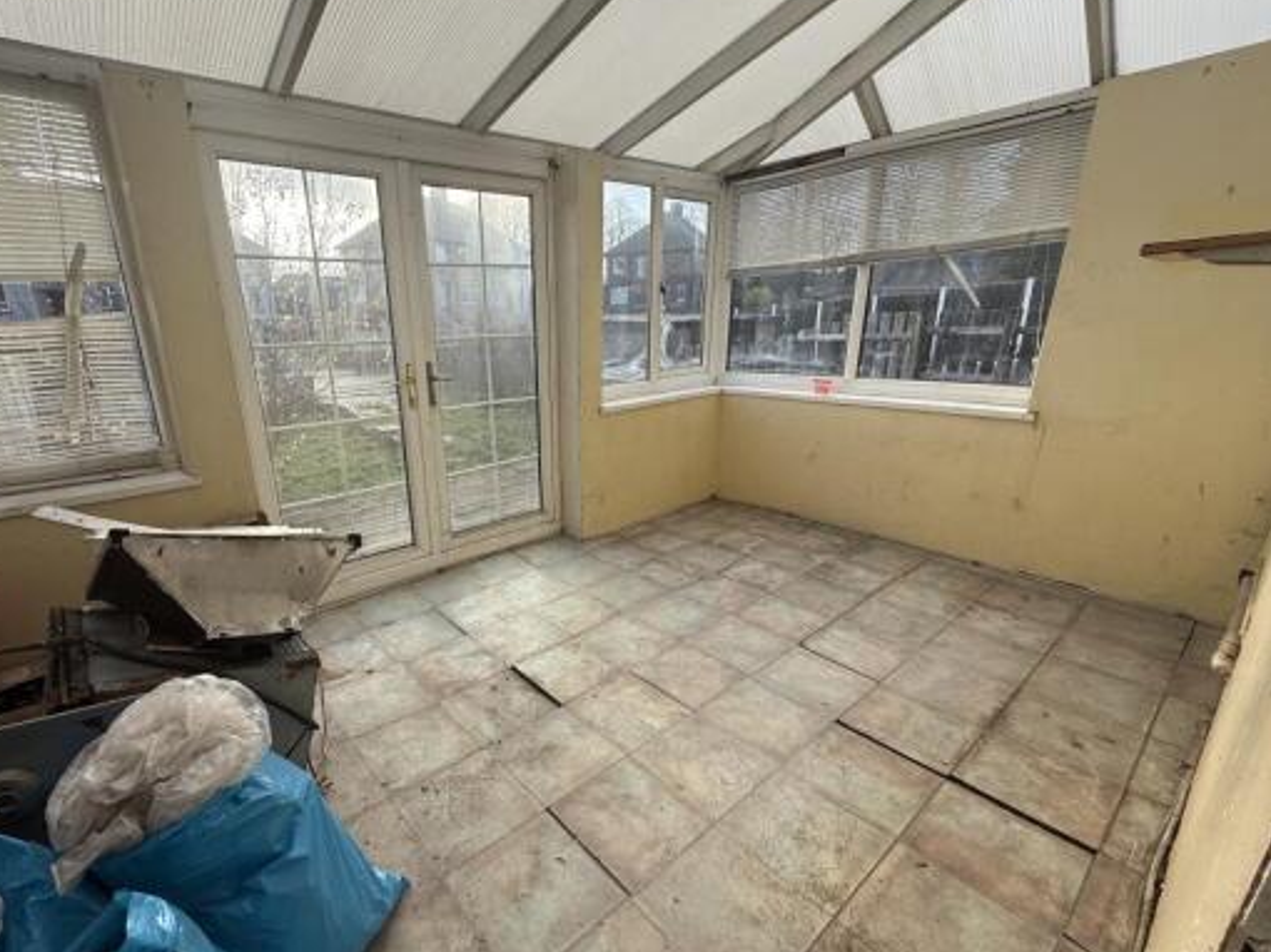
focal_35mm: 16
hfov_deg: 94.0
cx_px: 550
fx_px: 587
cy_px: 507
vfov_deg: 78.0
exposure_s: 1/324
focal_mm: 2.22
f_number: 2.2
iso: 50
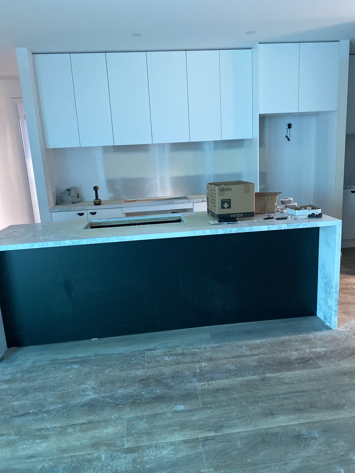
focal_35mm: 26
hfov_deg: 53.1
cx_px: 178
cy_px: 236
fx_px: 356
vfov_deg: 67.3
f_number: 1.8
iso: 400
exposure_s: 1/60
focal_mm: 4.25
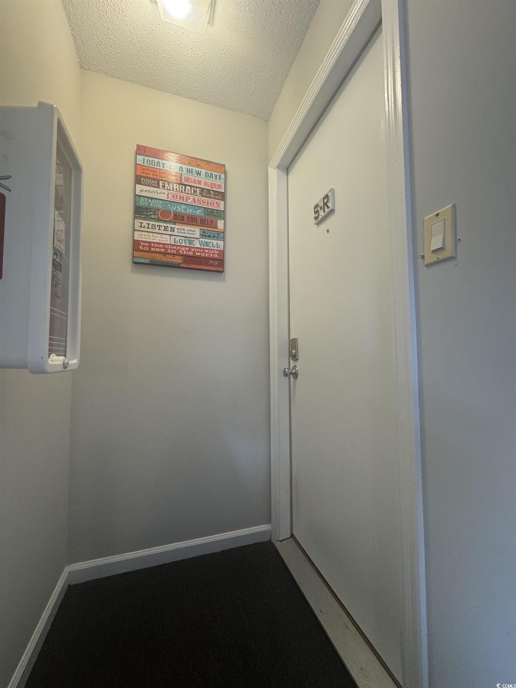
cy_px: 344
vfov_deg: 102.1
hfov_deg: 85.7
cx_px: 258
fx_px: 278
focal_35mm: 14
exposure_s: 1/60
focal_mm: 2.22
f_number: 2.2
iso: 200
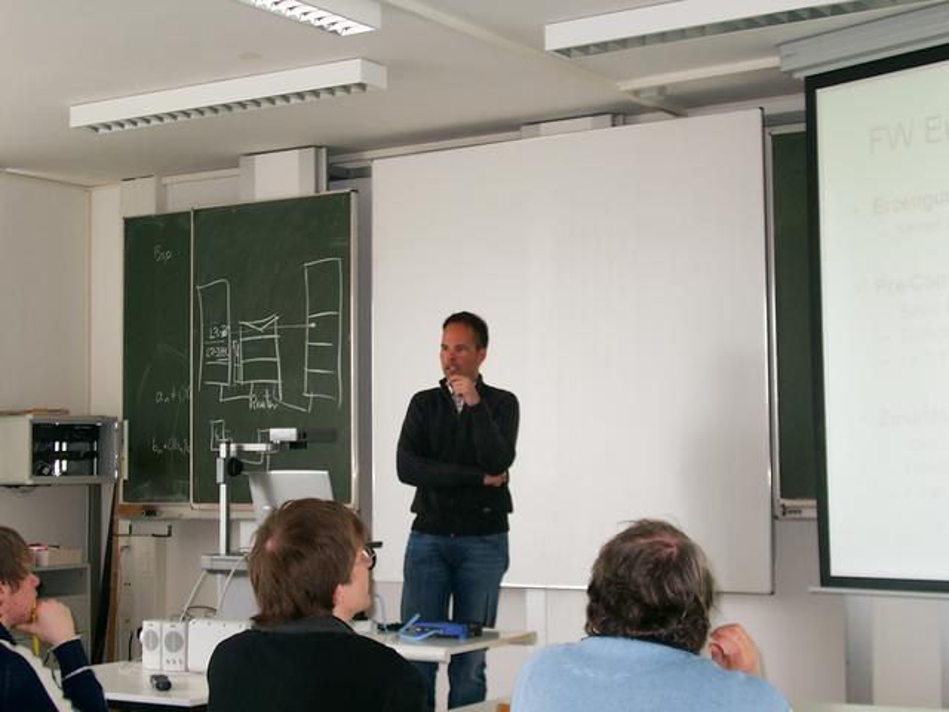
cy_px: 356
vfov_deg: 24.0
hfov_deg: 31.7
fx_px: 1672
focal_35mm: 61
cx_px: 474
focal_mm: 12.6
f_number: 3.4
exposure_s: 1/60
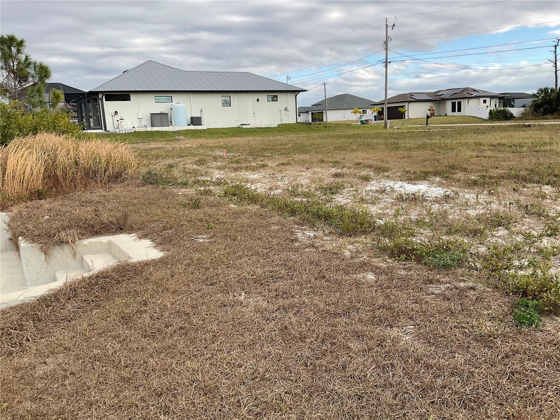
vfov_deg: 48.2
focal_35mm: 29
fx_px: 469
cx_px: 280
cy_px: 210
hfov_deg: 61.7
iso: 16
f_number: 1.8
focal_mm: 3
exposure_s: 1/1015
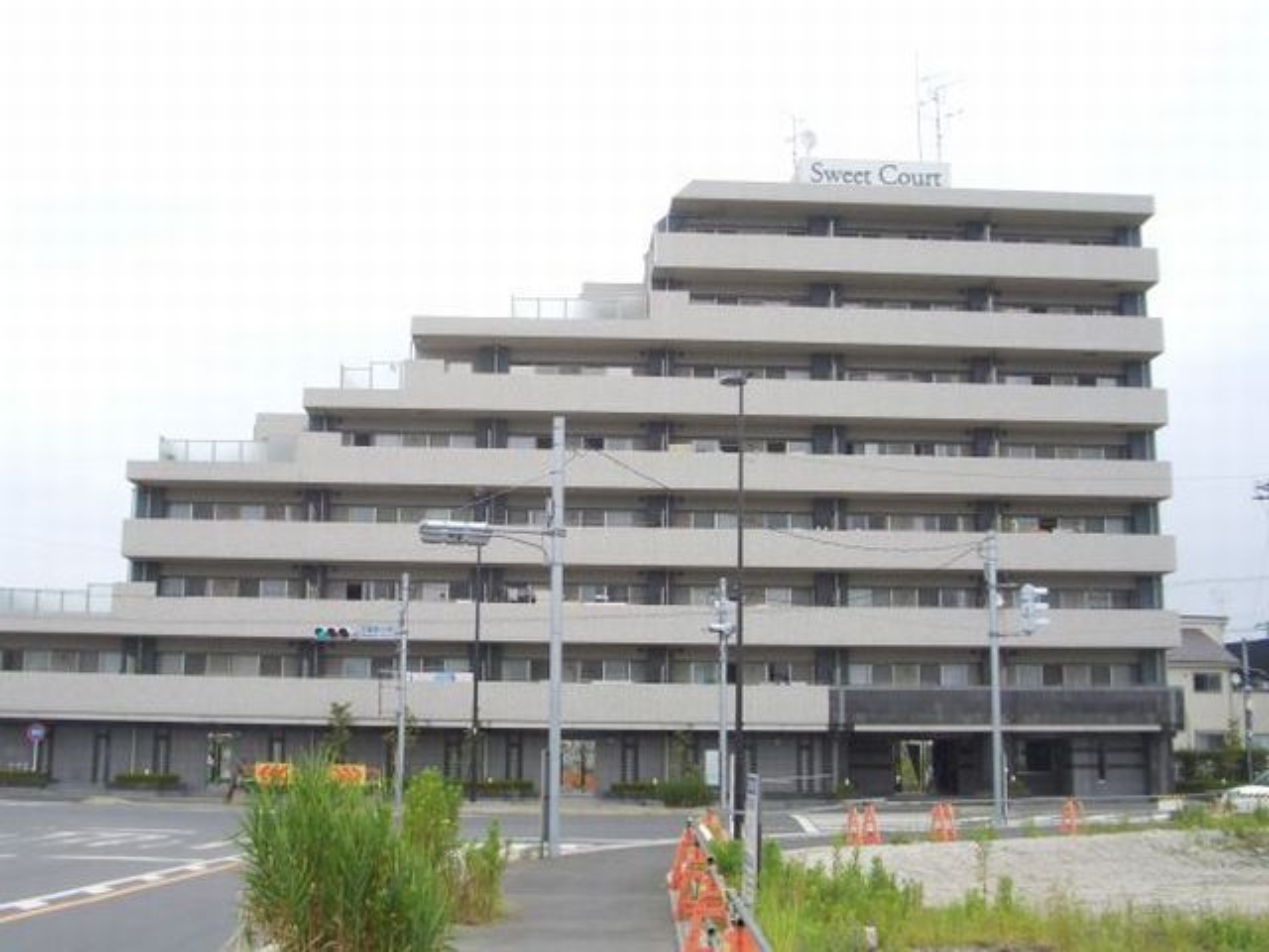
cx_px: 634
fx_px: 1503
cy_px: 476
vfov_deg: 35.1
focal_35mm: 41
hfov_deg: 45.8
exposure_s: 1/400
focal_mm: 6.8
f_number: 4.6
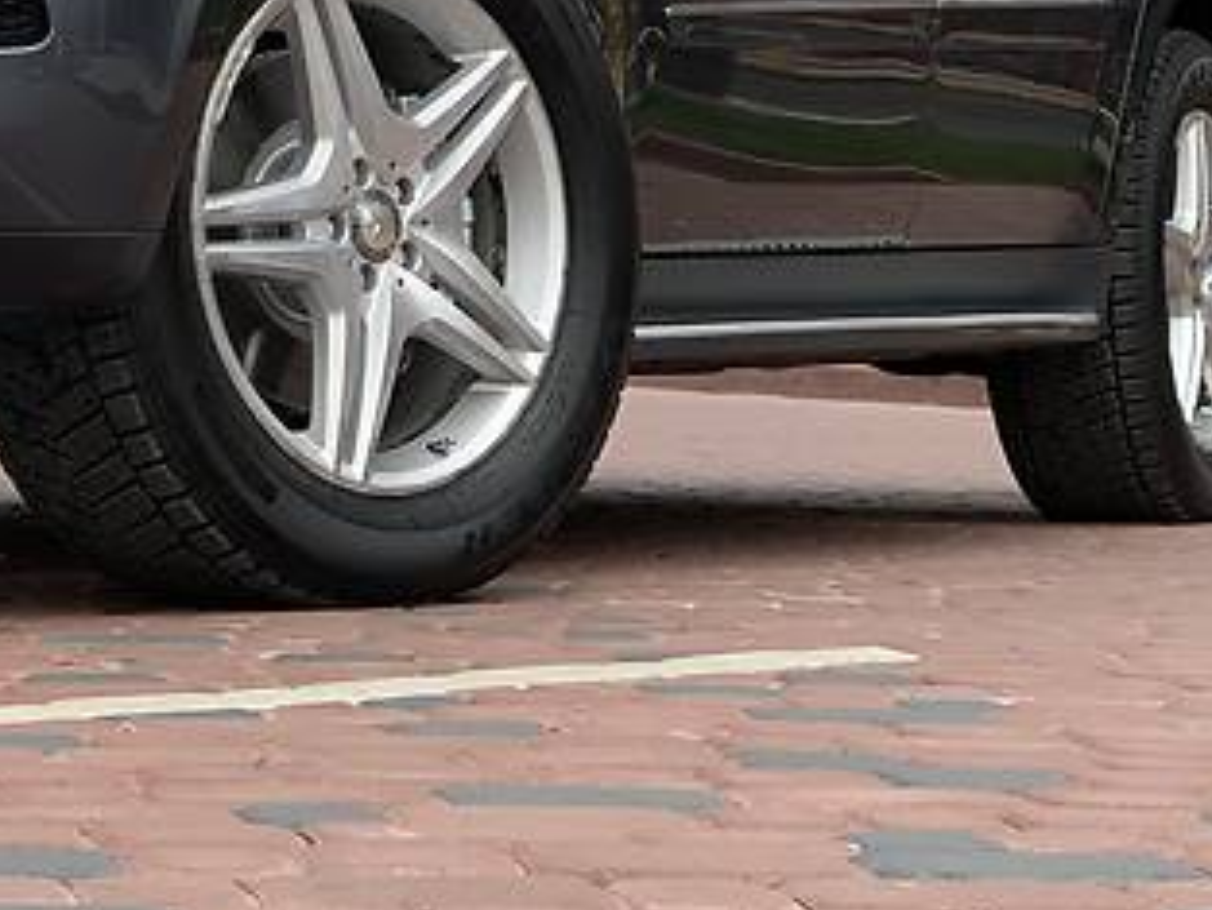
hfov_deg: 14.6
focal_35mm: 133
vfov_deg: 11.1
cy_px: 74
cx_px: 43
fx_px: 4658
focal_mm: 6
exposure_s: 1/122
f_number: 2.4
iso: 16
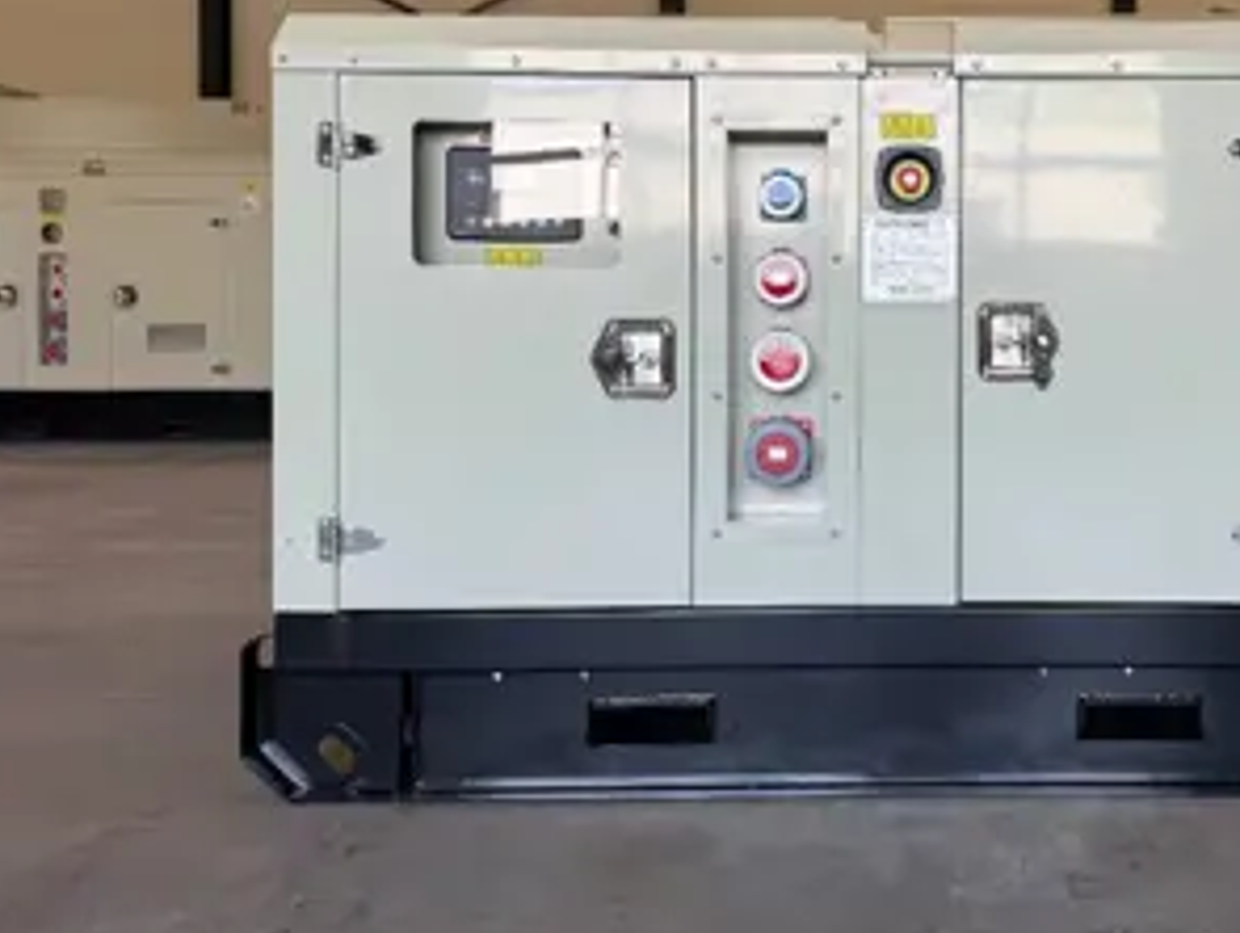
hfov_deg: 46.1
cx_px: 929
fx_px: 1399
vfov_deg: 36.6
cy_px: 319
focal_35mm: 39
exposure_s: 1/121
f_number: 1.78
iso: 50
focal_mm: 6.76
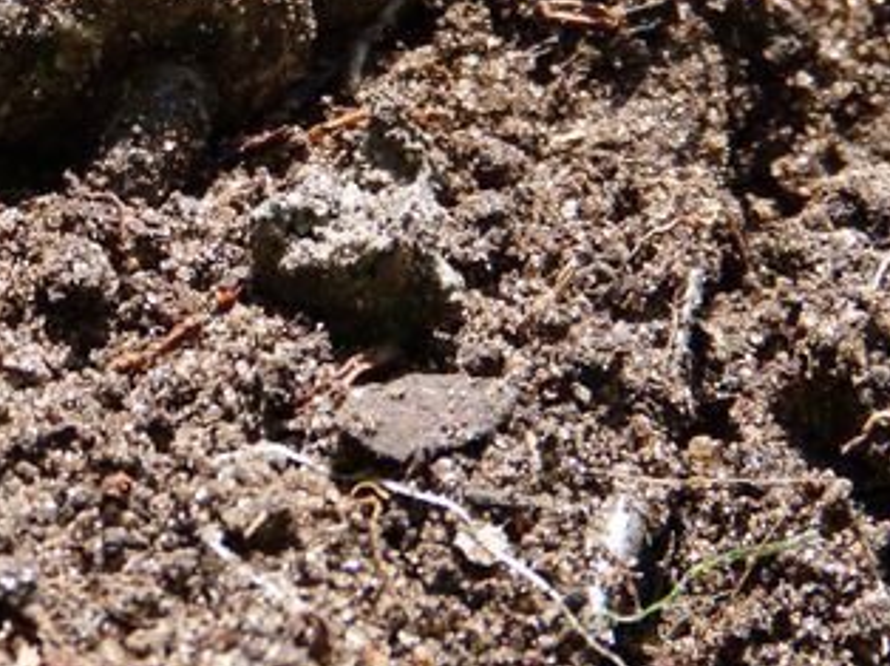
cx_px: 82
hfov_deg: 6.7
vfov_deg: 5.0
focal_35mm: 296
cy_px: -96
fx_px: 7605
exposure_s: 1/320
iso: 100
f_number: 4
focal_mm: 20.8
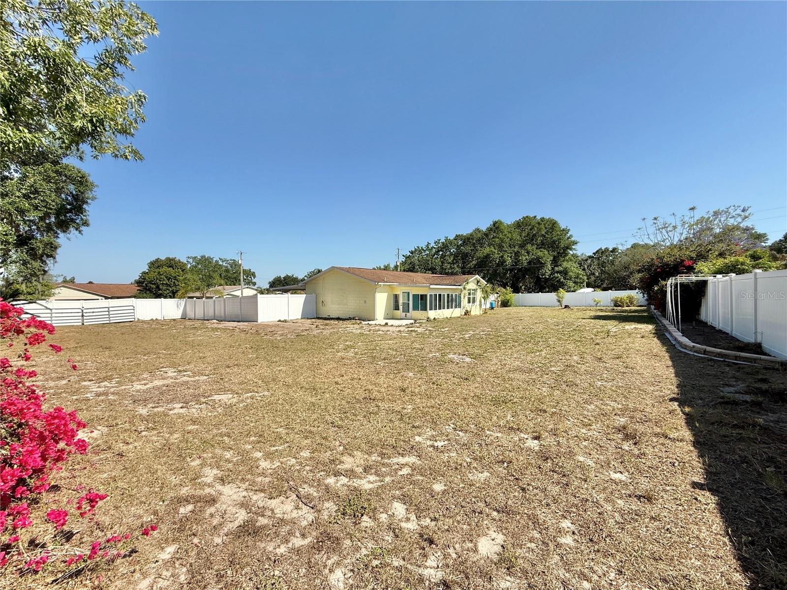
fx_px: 318
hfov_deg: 102.1
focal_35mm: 14
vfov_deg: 85.7
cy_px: 295
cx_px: 394
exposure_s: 1/2320
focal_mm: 2.22
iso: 50
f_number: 2.2
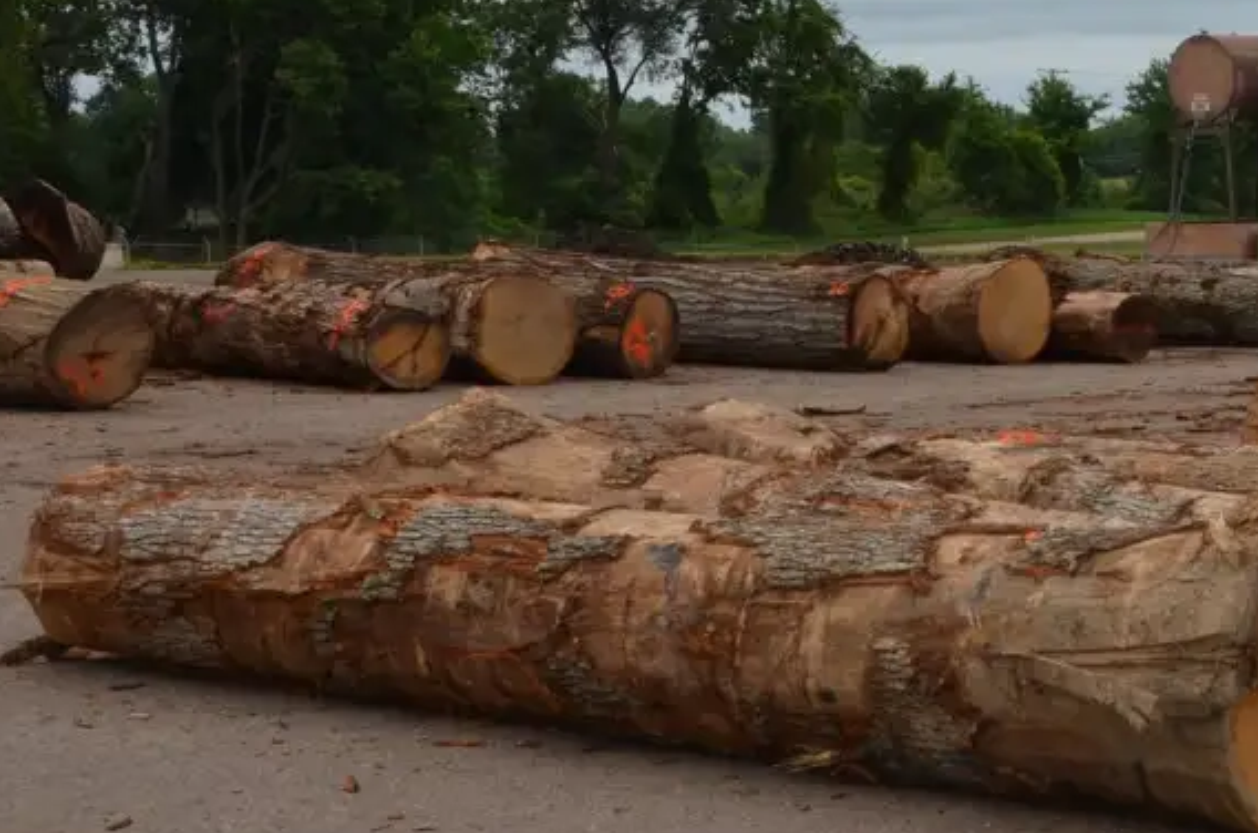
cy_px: -66
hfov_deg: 21.1
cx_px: 1485
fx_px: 3153
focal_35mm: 90
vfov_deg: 14.7
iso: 100
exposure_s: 1/250
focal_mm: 21
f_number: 8
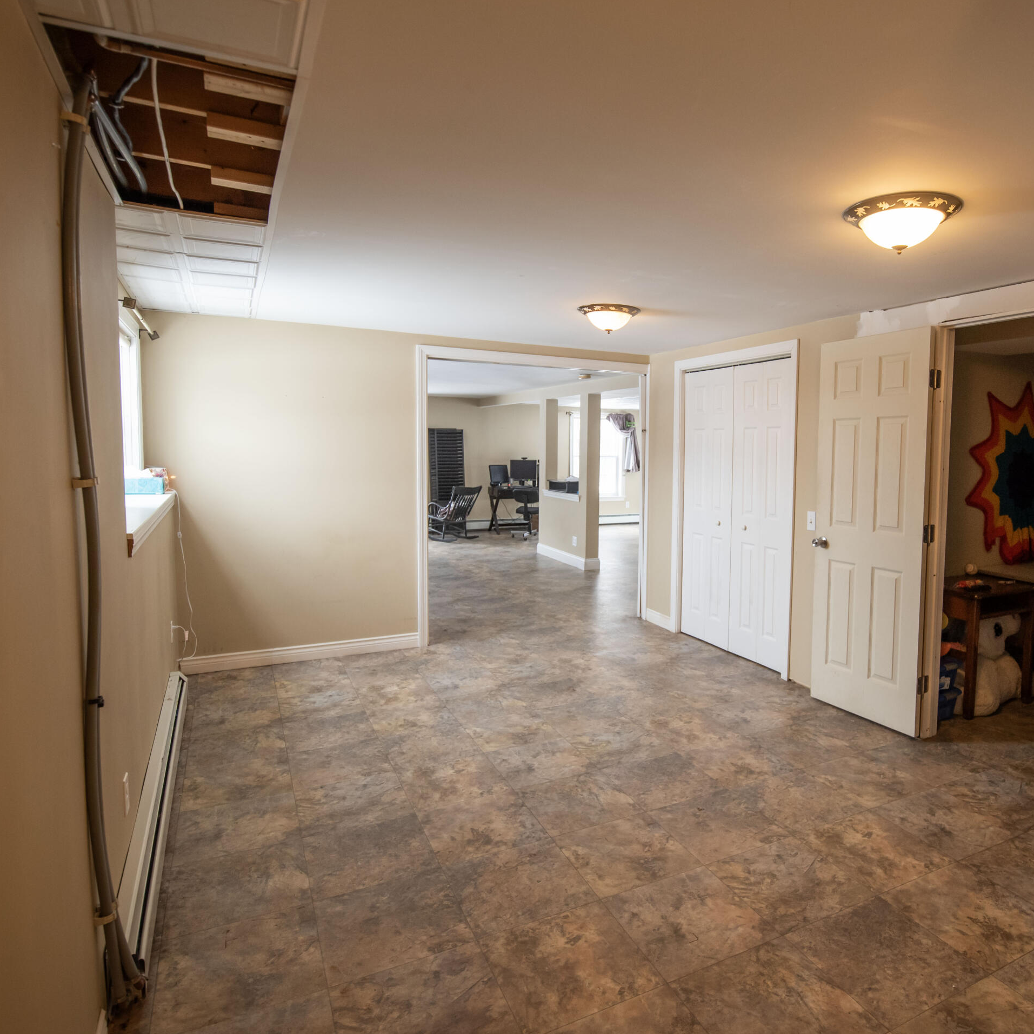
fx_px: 676
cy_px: 500
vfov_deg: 74.8
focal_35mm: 20
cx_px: 644
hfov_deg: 73.6
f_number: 2.8
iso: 1000
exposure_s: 1/160
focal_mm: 15
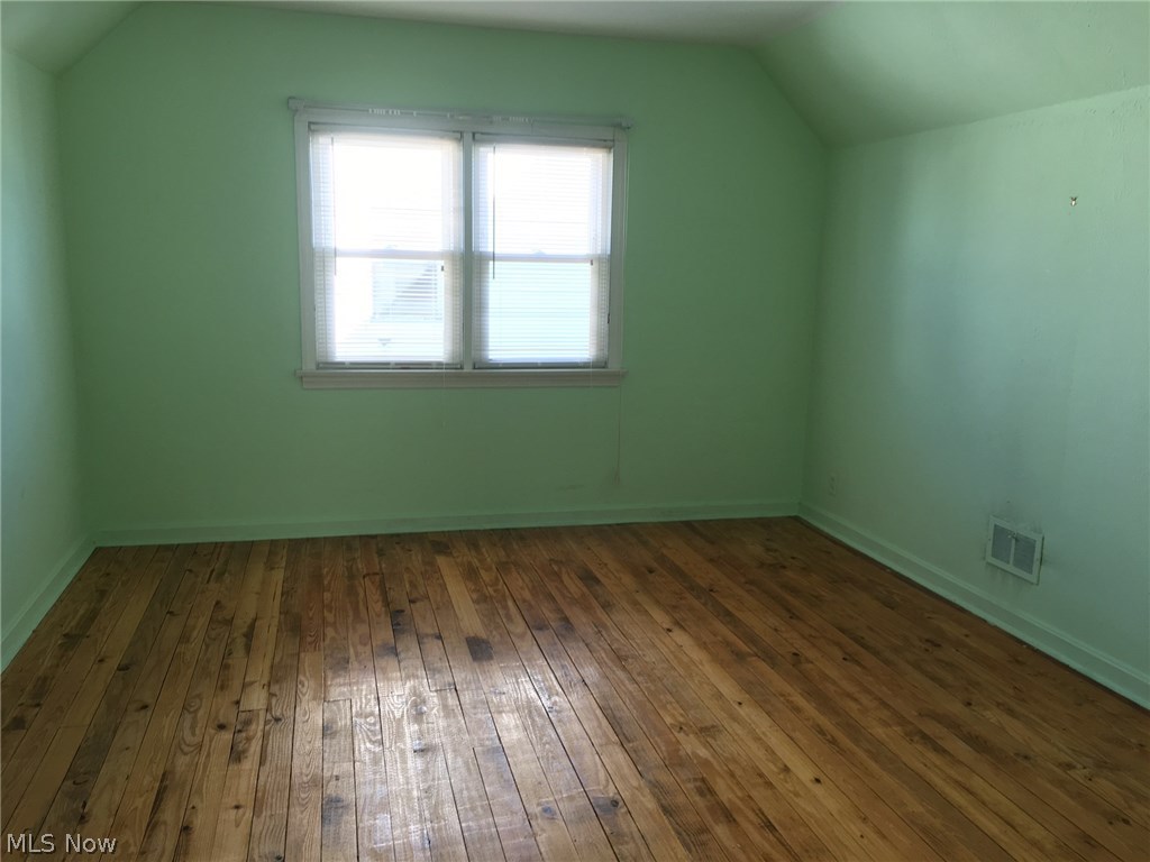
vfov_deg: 48.2
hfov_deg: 61.7
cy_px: 431
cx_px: 575
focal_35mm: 29
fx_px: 963
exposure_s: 1/30
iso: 25
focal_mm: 4.15
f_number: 2.2
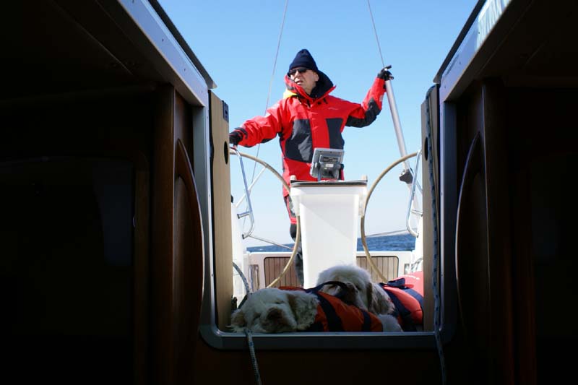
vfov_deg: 31.9
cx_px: 289
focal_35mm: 42
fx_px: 674
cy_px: 192
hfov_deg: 46.4
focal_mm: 28
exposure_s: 1/160
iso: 100
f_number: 10
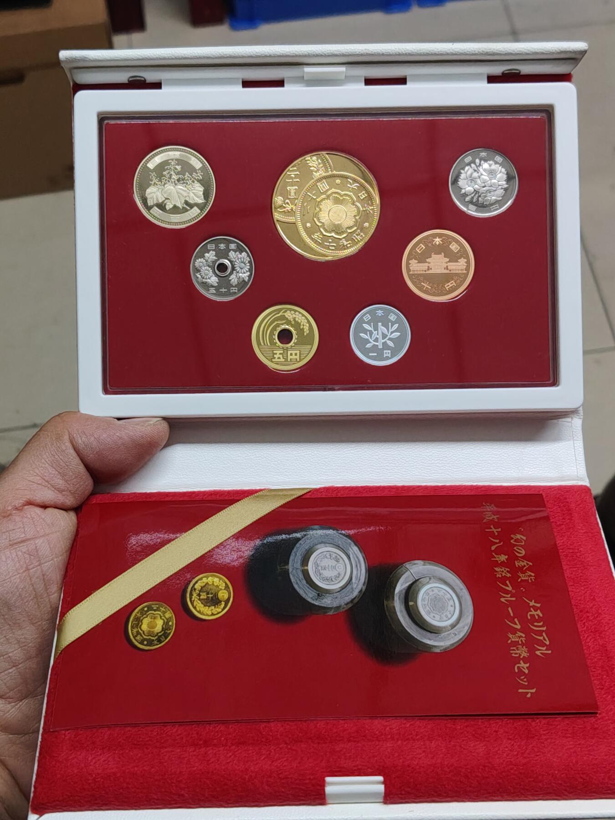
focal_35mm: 51
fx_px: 1208
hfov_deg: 28.6
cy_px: 410
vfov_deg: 37.5
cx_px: 308
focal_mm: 4.84
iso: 584
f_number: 1.88
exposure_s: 1/100
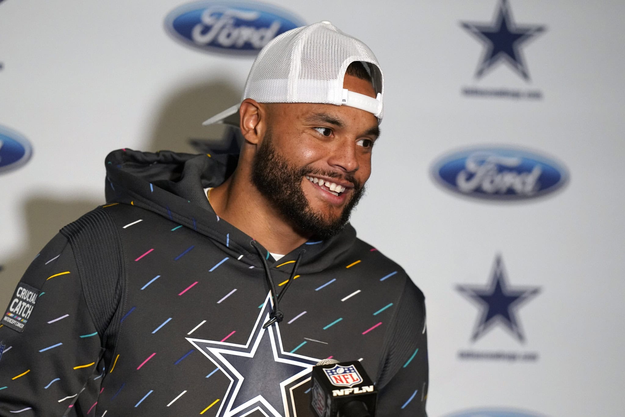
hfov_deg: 5.2
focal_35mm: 400
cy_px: 208
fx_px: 6945
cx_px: 312
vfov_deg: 3.4
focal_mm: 400
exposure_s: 1/500
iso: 5000
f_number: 3.2
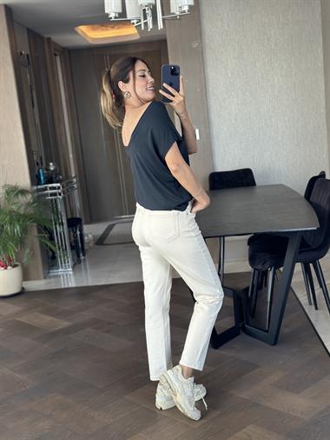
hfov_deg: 30.3
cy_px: 220
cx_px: 165
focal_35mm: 48
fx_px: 610
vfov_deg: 39.6
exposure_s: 1/61
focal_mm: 6.86
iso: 125
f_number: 1.78
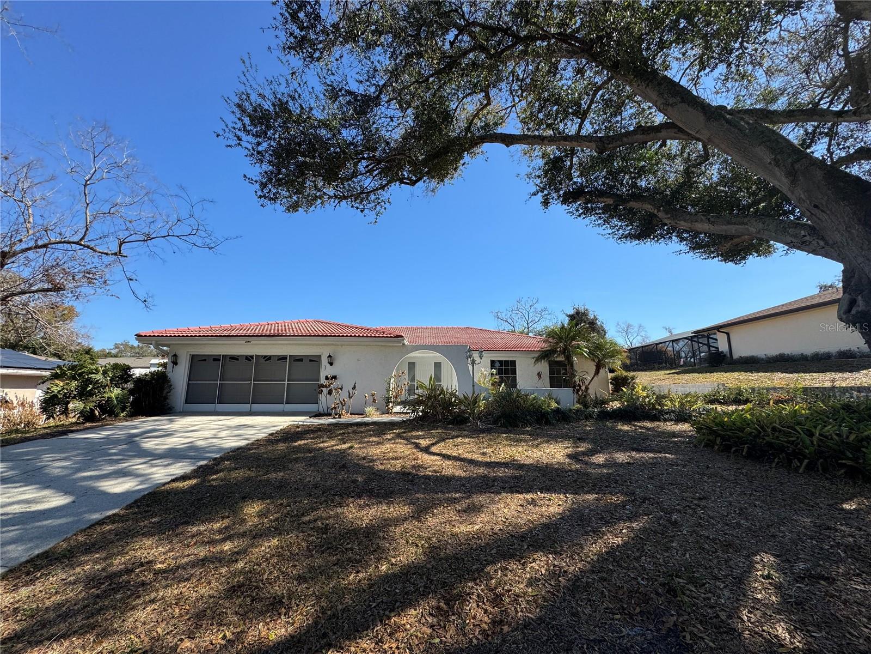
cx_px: 436
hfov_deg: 102.1
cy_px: 327
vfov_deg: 85.7
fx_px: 352
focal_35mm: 14
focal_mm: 2.22
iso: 50
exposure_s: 1/1709
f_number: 2.2
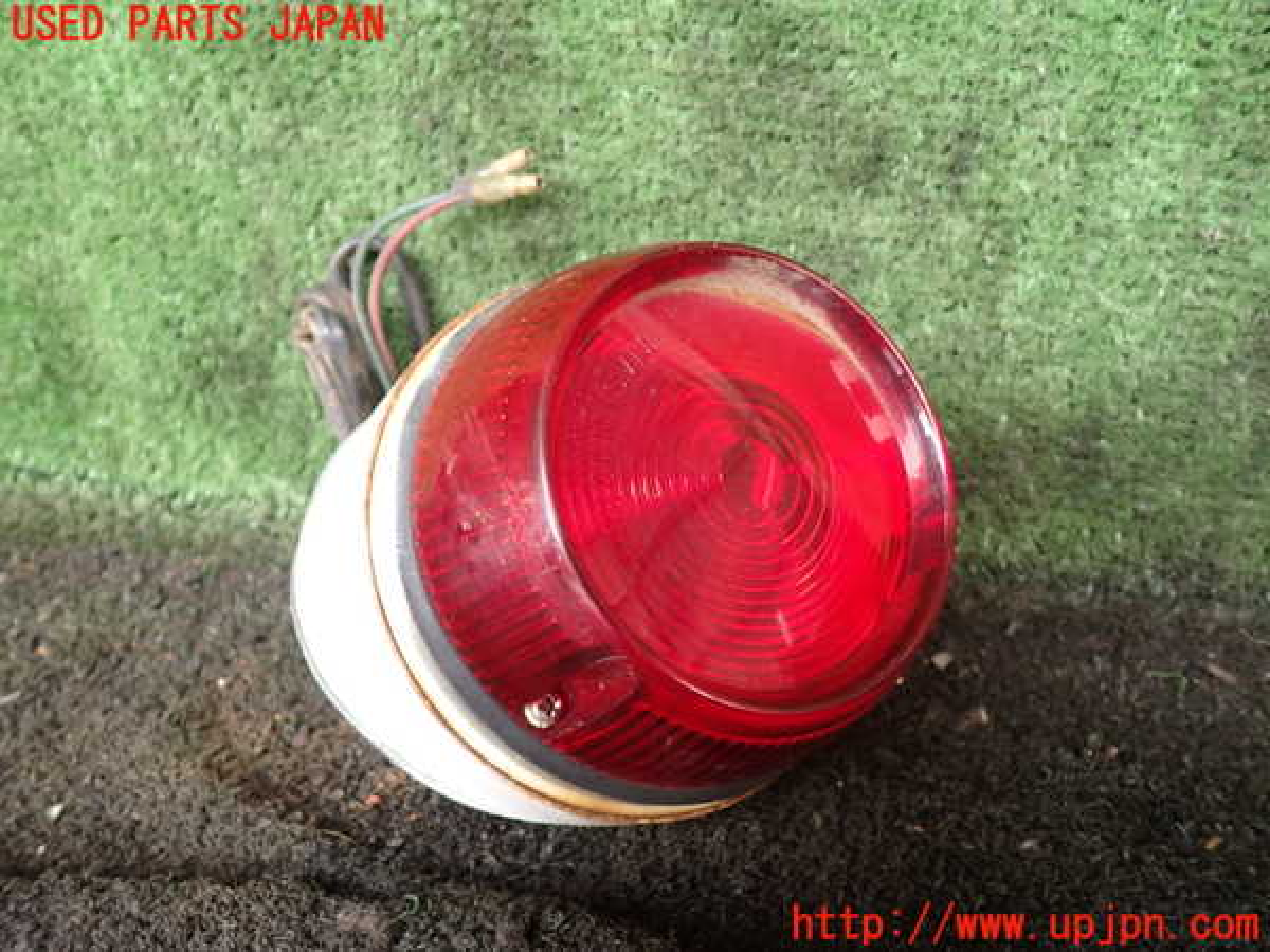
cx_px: 635
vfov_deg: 46.8
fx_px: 1101
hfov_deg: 60.0
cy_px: 476
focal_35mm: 30
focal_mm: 5.4
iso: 200
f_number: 2.3
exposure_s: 1/50
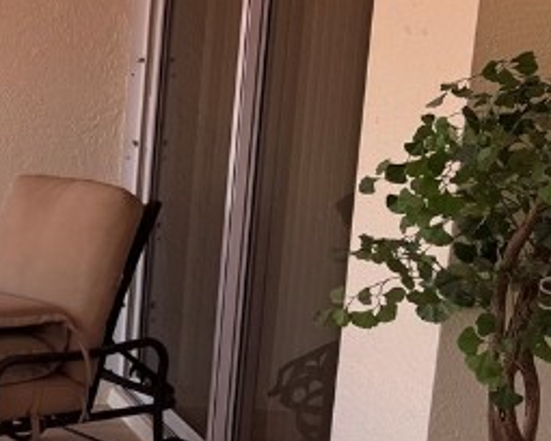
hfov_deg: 17.5
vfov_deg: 16.3
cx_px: -365
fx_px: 1533
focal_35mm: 94
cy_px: 292
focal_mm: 6.76
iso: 80
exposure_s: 1/457
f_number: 1.78
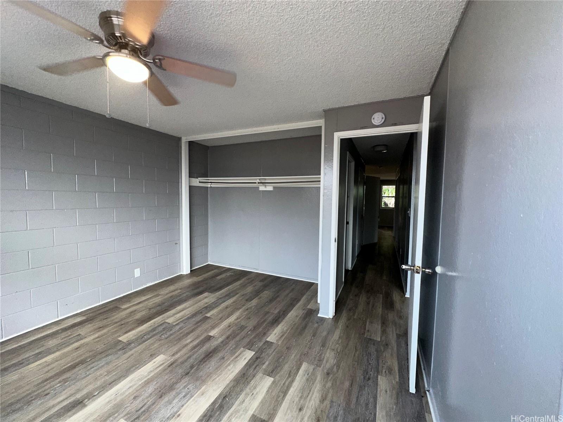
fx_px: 228
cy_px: 211
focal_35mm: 14
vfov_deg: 85.7
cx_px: 282
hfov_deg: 102.1
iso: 80
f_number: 2.2
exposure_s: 1/120
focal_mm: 2.22
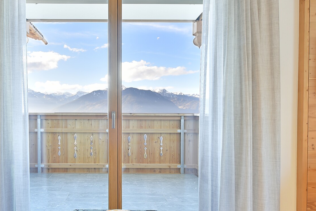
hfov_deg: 72.0
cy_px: 117
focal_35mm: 24
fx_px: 211
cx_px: 111
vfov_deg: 53.1
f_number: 11
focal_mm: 14
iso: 320
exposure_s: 1/3
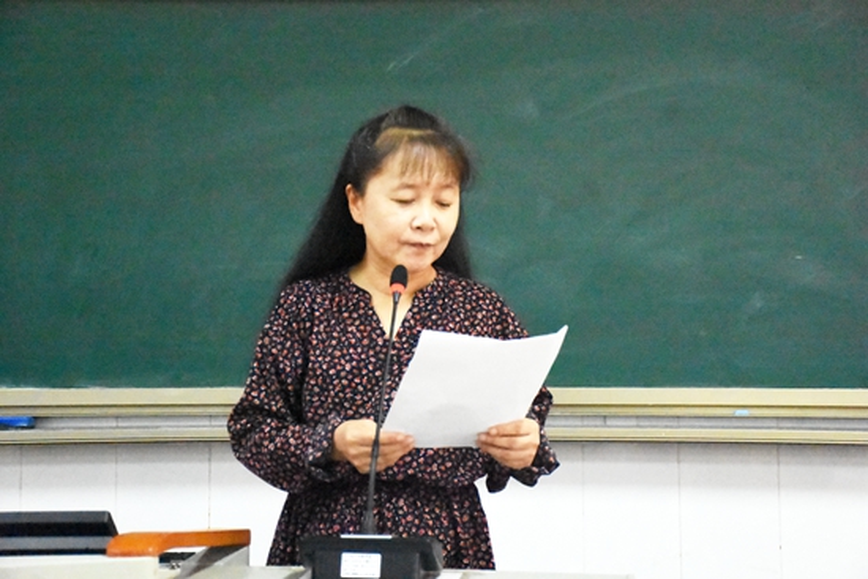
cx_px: 434
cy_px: 290
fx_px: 1881
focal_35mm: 78
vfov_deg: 17.5
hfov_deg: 26.0
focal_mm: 52
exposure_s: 1/400
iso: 25600
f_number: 4.8
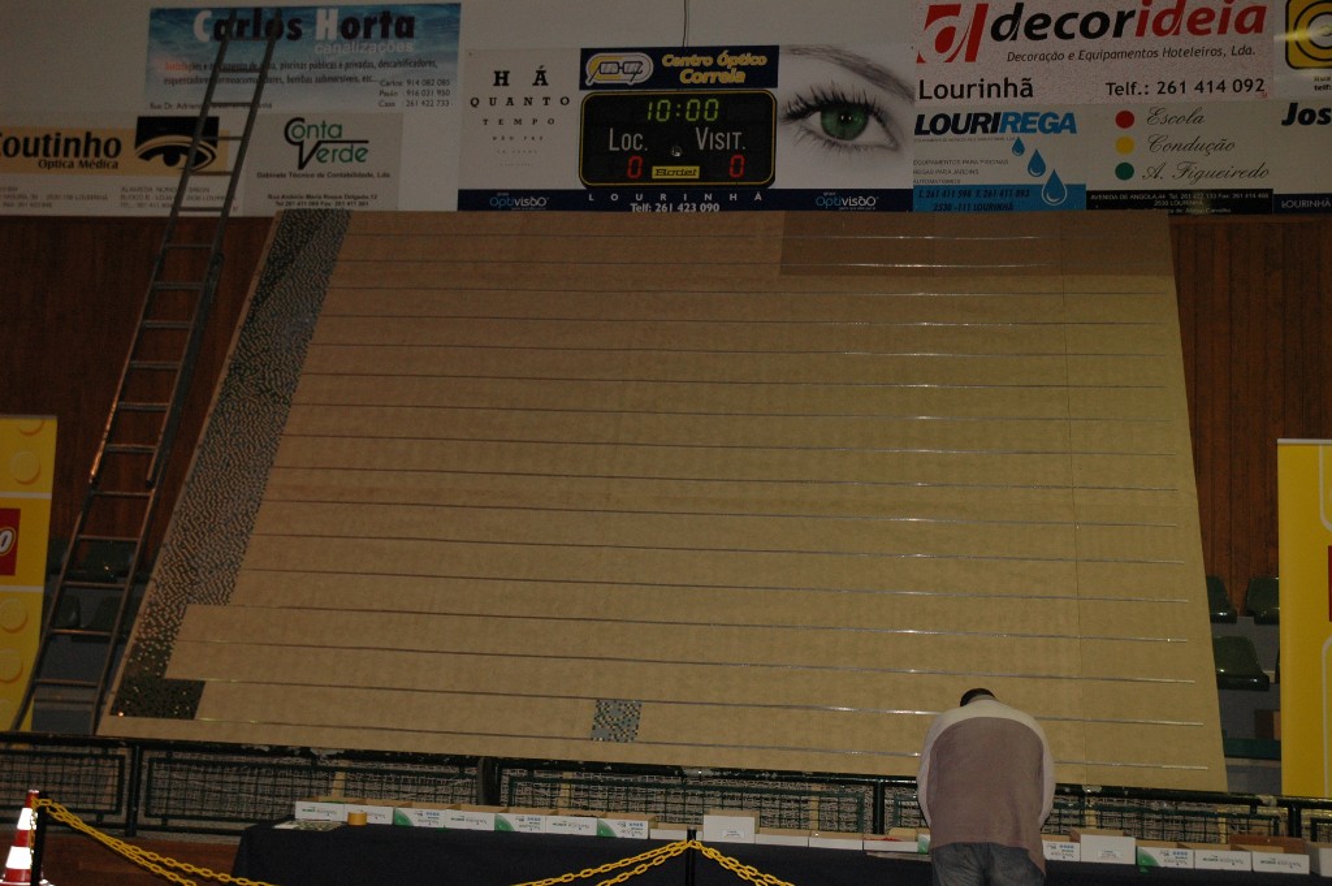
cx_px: 666
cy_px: 443
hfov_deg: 42.4
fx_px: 1719
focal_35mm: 46
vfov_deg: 28.9
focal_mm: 31
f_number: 4
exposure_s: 1/60
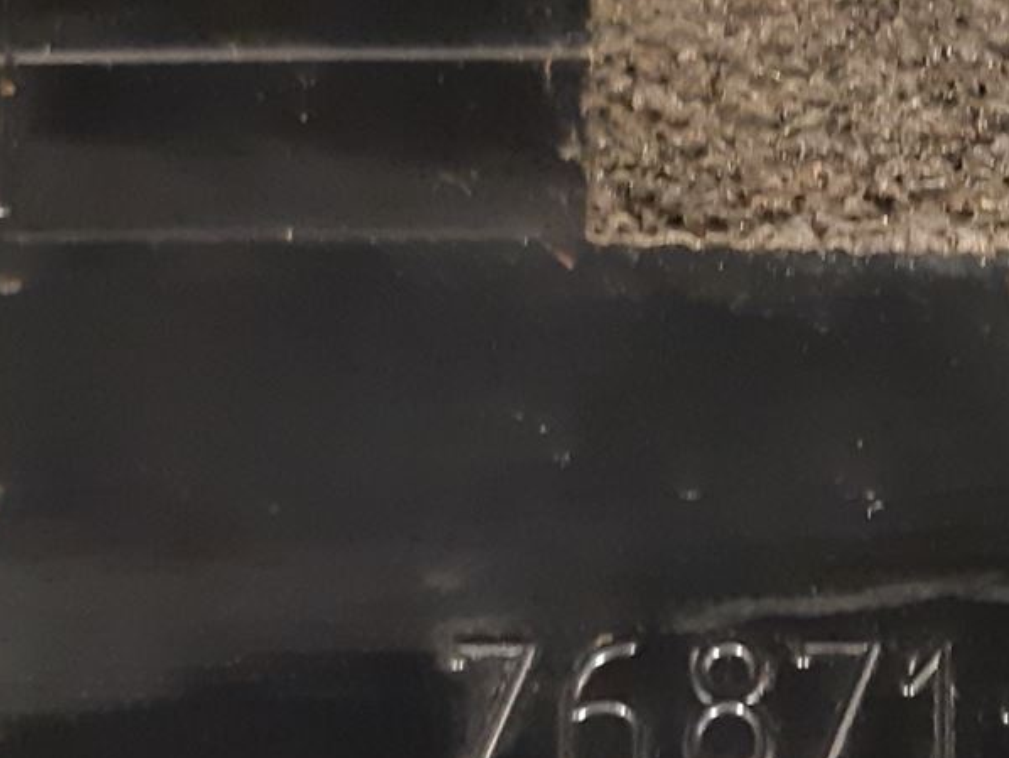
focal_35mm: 89
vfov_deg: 16.3
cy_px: 728
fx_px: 2595
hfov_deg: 20.6
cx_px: 1200
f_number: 1.7
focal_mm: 3.93
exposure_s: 1/25
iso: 320
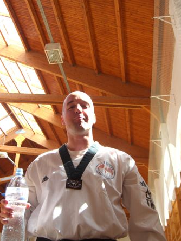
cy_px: 129
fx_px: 286
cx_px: 89
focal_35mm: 41
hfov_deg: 35.2
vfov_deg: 45.7
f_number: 2.8
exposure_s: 1/80
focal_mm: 7.9
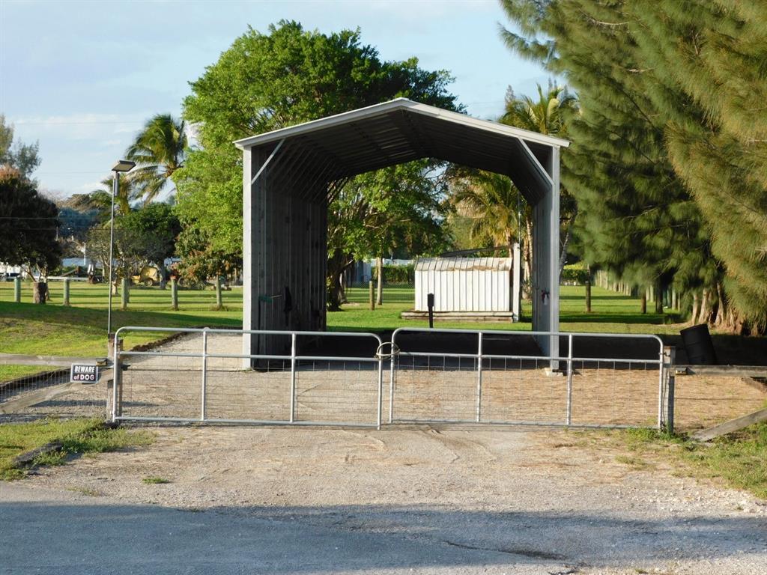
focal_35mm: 80
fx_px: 1773
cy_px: 288
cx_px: 384
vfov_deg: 18.4
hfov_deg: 24.4
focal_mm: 14.2
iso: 125
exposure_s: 1/320
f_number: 4.4
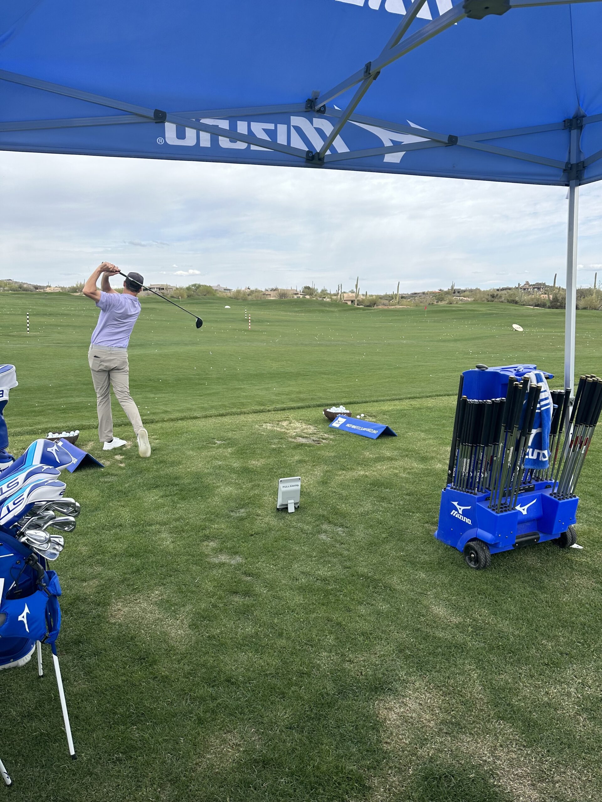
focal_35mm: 24
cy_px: 401
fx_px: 557
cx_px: 301
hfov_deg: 56.8
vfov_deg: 71.6
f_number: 1.78
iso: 80
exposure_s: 1/2809
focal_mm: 6.86
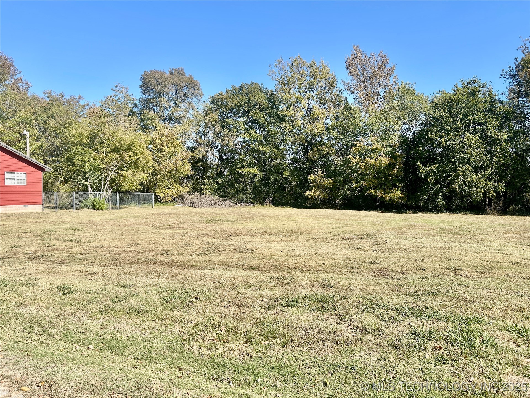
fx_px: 398
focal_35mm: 26
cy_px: 199
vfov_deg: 53.1
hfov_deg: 67.3
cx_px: 265
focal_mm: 5.7
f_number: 1.5
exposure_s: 1/2841
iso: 50
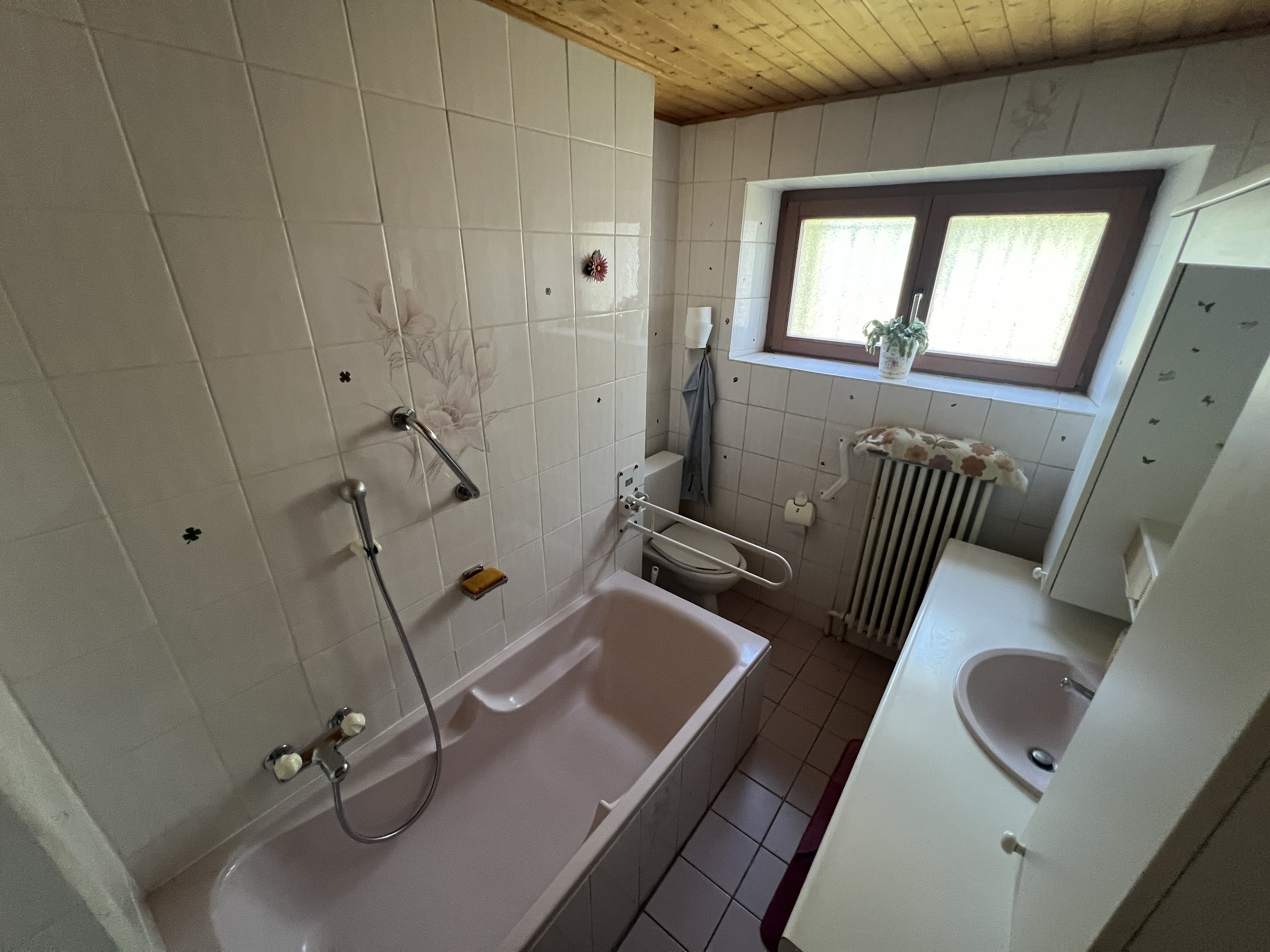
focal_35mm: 13
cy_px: 476
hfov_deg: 106.2
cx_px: 635
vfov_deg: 89.9
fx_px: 477
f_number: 1.8
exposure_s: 1/60
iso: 400
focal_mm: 1.57
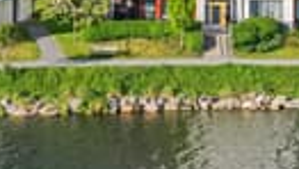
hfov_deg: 22.2
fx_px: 746
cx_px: 260
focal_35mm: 94
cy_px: -64
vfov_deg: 12.4
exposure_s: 1/100
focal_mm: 10.26
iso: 100
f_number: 11
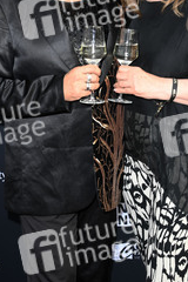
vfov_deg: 26.6
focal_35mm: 75
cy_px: 70
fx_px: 587
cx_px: 113
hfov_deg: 18.2
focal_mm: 45
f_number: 5.6
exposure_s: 1/200
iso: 320
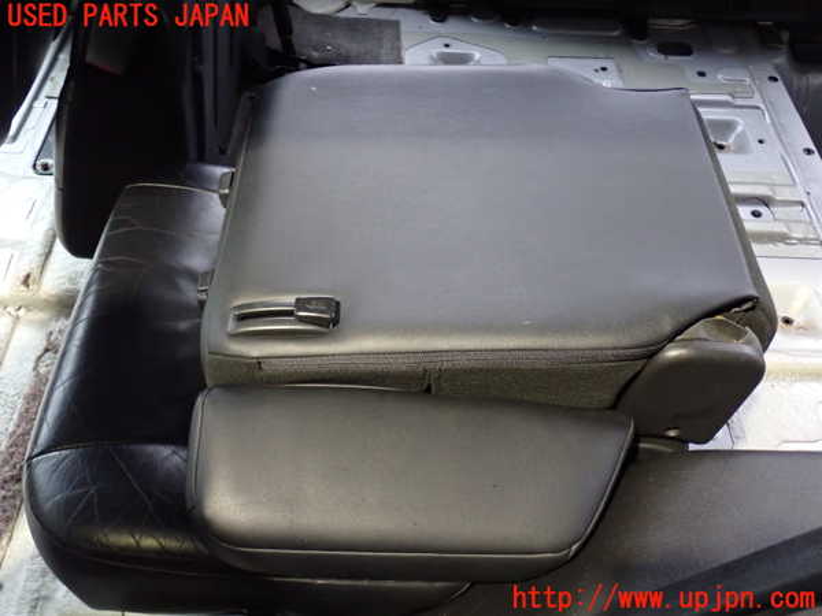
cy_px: 308
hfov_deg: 51.4
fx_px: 855
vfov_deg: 39.7
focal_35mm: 36
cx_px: 411
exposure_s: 1/20
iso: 800
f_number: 2.5
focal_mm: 6.37
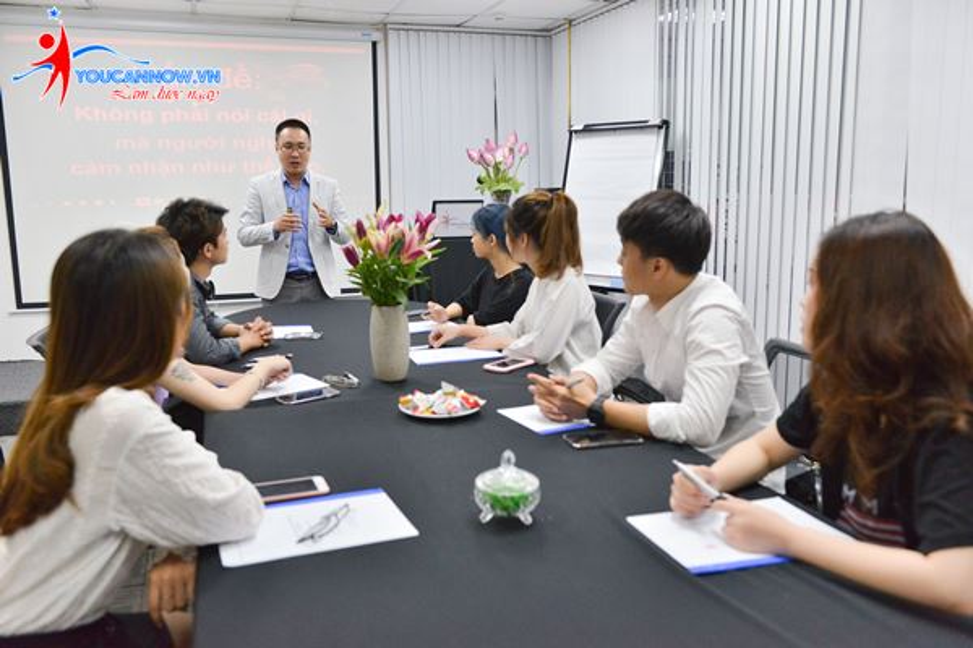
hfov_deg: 60.3
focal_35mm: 31
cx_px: 486
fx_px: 838
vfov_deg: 42.3
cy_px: 324
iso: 2500
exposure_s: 1/500
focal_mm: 31
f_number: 4
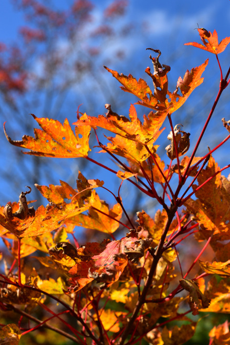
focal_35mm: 78
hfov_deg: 17.5
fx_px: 747
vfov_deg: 25.9
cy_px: 223
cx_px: 150
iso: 64
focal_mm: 50
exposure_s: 1/60
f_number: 8
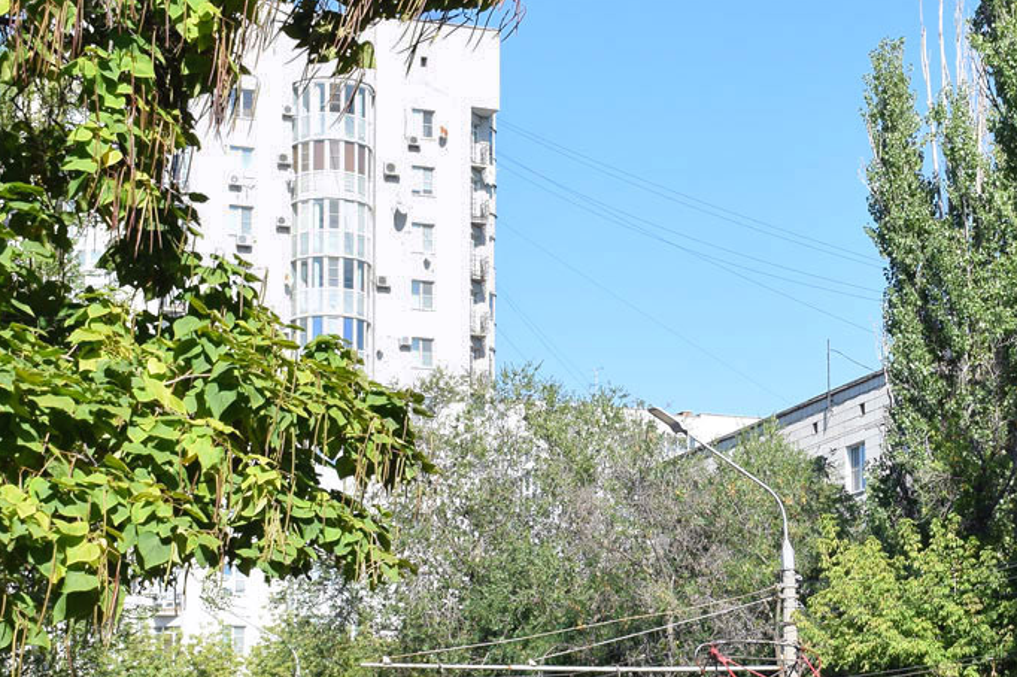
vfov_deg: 13.7
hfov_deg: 20.5
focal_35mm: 99
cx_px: 744
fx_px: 2795
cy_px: 555
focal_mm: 30
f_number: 8
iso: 250
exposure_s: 1/500
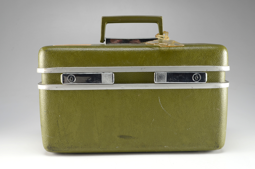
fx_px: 445
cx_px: 128
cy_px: 84
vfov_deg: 21.5
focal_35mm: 63
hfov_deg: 32.0
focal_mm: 42
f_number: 14
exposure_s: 1/80
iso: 100
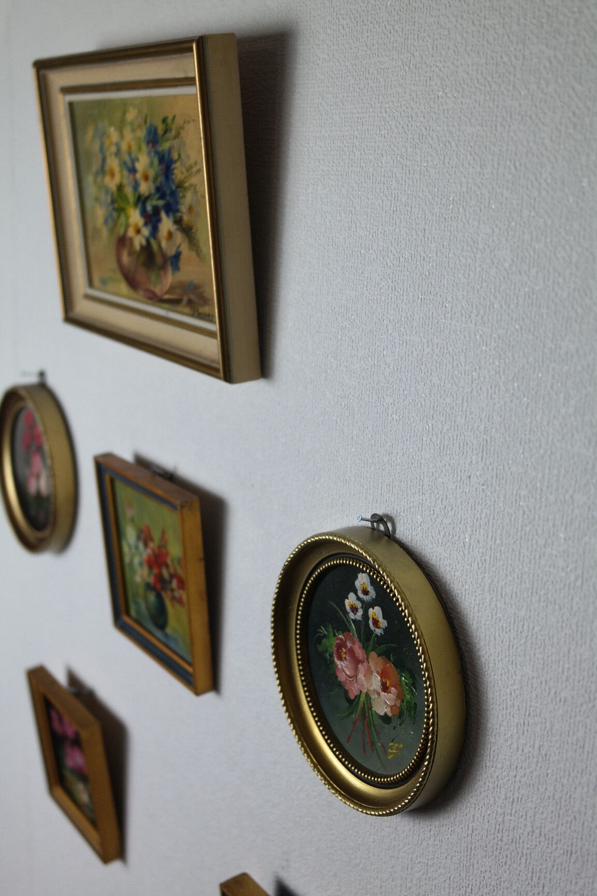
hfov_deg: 27.5
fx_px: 1219
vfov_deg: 40.3
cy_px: 448
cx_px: 298
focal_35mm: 49
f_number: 4.5
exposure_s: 1/60
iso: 200
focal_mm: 32
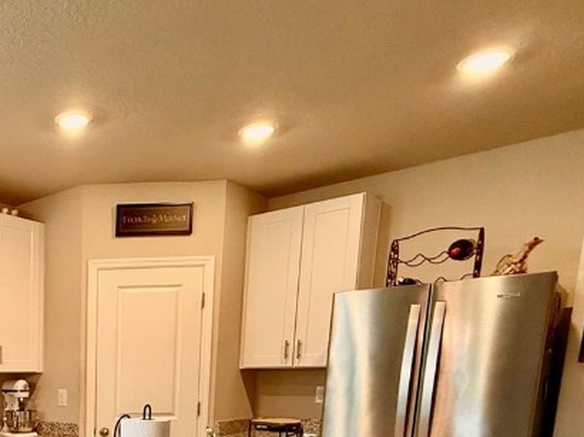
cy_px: 471
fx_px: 590
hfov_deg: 43.3
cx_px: -28
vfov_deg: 35.3
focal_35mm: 35
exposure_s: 1/120
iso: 320
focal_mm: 2.22
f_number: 2.2
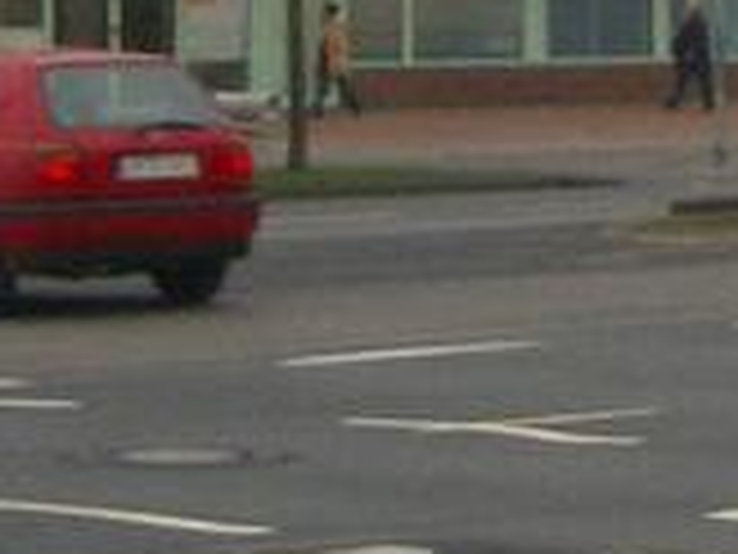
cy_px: -36
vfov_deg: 6.8
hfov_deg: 9.0
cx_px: 684
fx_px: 4669
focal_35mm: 219
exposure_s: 1/160
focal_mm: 5.8
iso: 100
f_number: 2.6
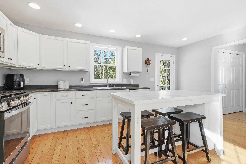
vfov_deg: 71.9
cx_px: 123
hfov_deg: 95.0
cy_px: 82
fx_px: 113
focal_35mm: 16
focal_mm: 11
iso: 800
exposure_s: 1/640
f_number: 7.1
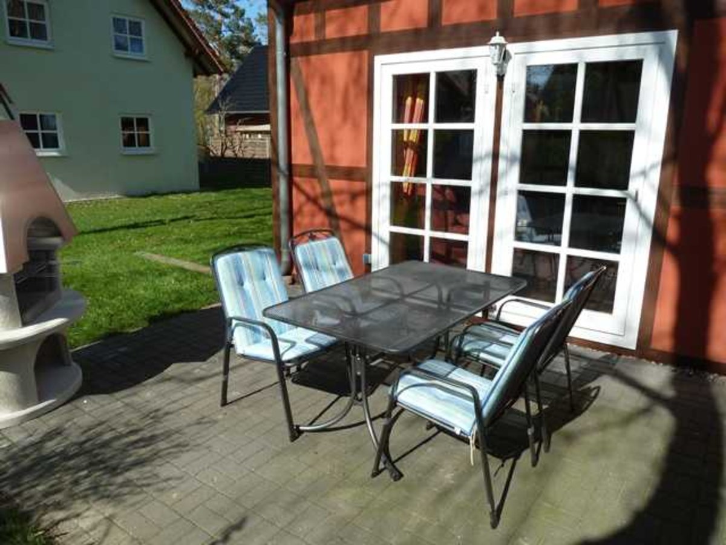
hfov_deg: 69.4
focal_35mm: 25
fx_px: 524
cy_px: 272
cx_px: 363
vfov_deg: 54.9
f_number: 4
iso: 80
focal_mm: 4.1
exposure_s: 1/500
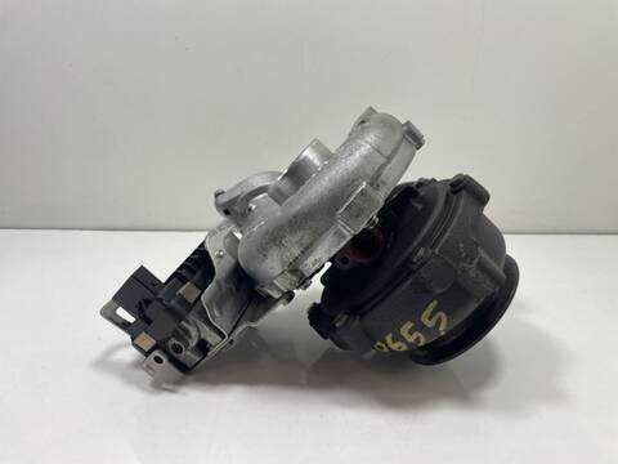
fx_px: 464
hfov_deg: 67.3
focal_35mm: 26
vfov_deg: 53.1
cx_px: 309
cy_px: 232
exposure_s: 1/100
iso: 80
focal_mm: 4.2
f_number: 1.6
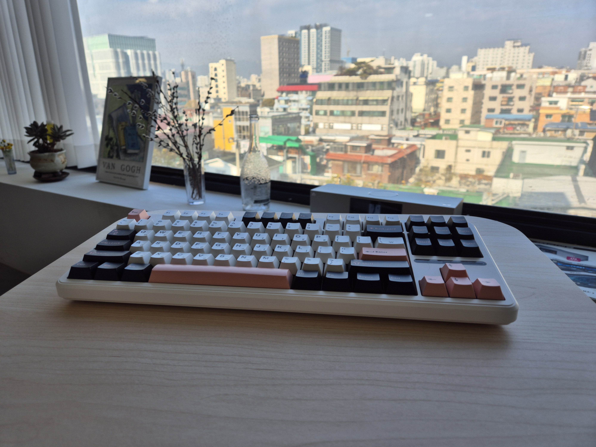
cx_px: 298
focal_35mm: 23
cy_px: 224
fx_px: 396
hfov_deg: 73.9
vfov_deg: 58.9
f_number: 1.8
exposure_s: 1/812
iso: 25
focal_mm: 5.4
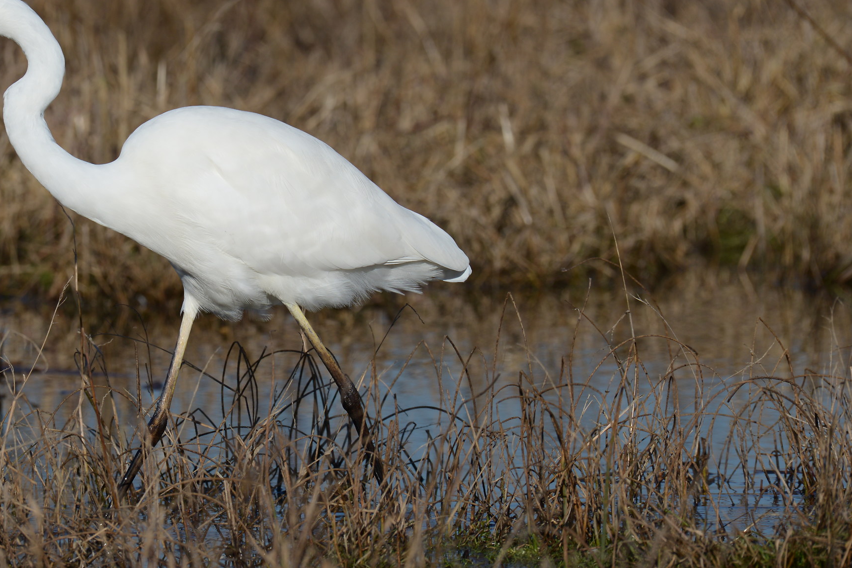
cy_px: 291
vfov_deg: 2.1
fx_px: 15812
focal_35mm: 668
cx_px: 287
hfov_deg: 3.1
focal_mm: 480
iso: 320
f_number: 10
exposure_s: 1/1250
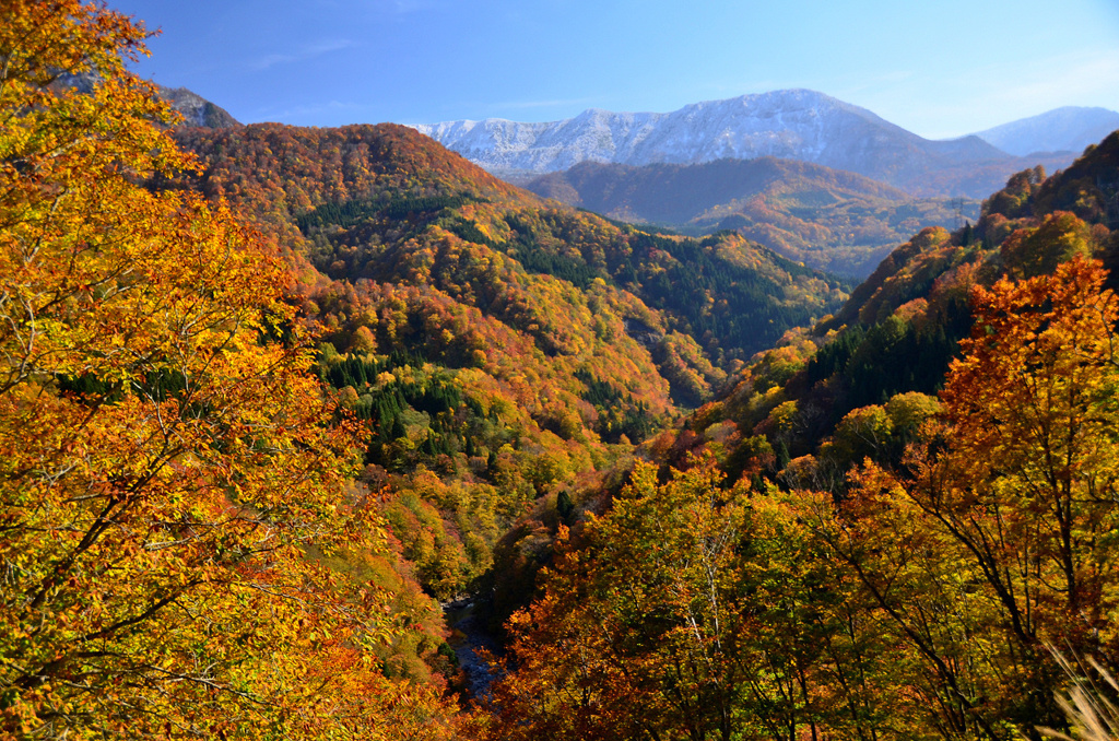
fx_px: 1117
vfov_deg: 36.7
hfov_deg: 53.2
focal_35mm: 36
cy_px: 370
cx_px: 560
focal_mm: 24
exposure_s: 1/250
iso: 200
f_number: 5
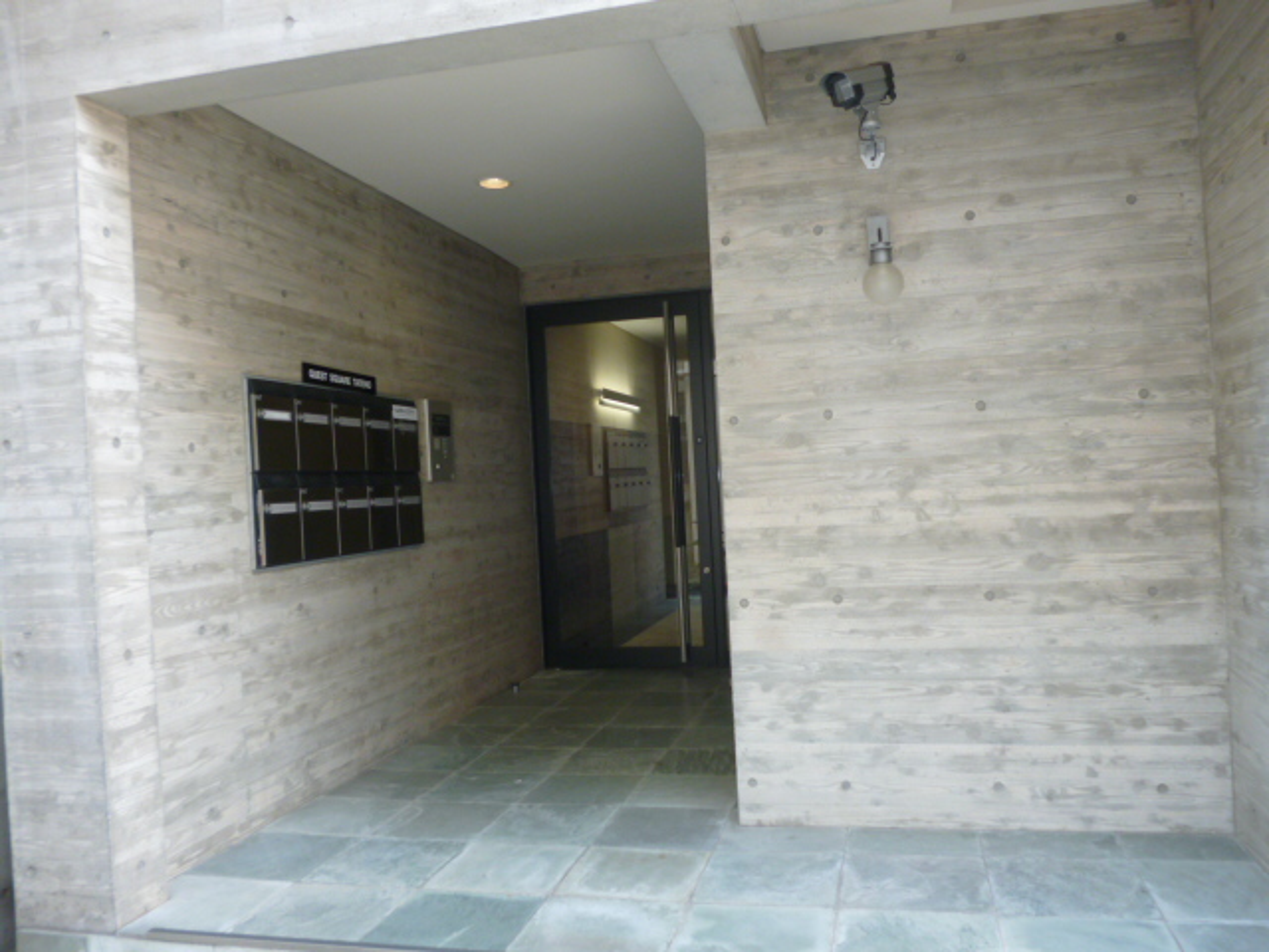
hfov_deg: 63.4
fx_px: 1026
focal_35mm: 28
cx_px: 634
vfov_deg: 49.7
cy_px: 476
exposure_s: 1/60
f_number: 3.1
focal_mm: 5
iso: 125
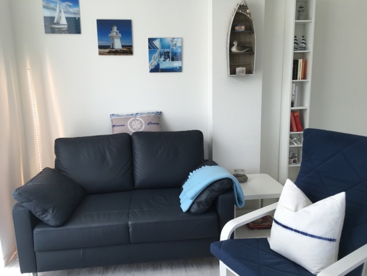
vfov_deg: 48.2
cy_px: 138
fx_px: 307
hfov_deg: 61.7
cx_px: 184
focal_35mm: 29
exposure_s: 1/112
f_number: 2.2
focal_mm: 4.15
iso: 25
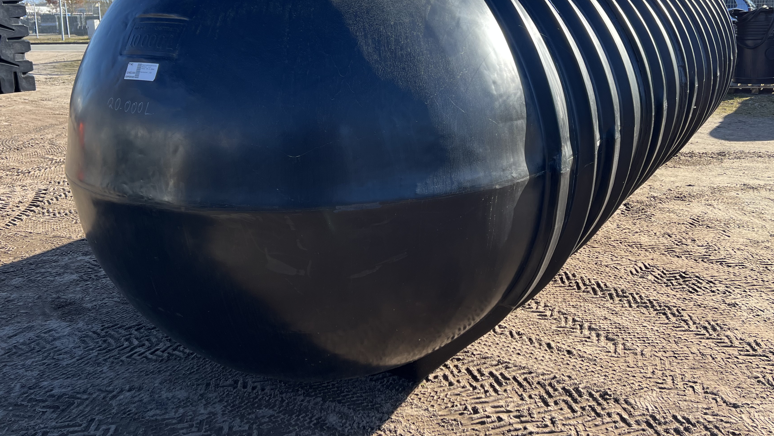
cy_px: 119
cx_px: 410
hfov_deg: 59.4
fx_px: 677
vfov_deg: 35.0
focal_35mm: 33
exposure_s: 1/1531
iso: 50
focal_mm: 5.7
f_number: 1.5
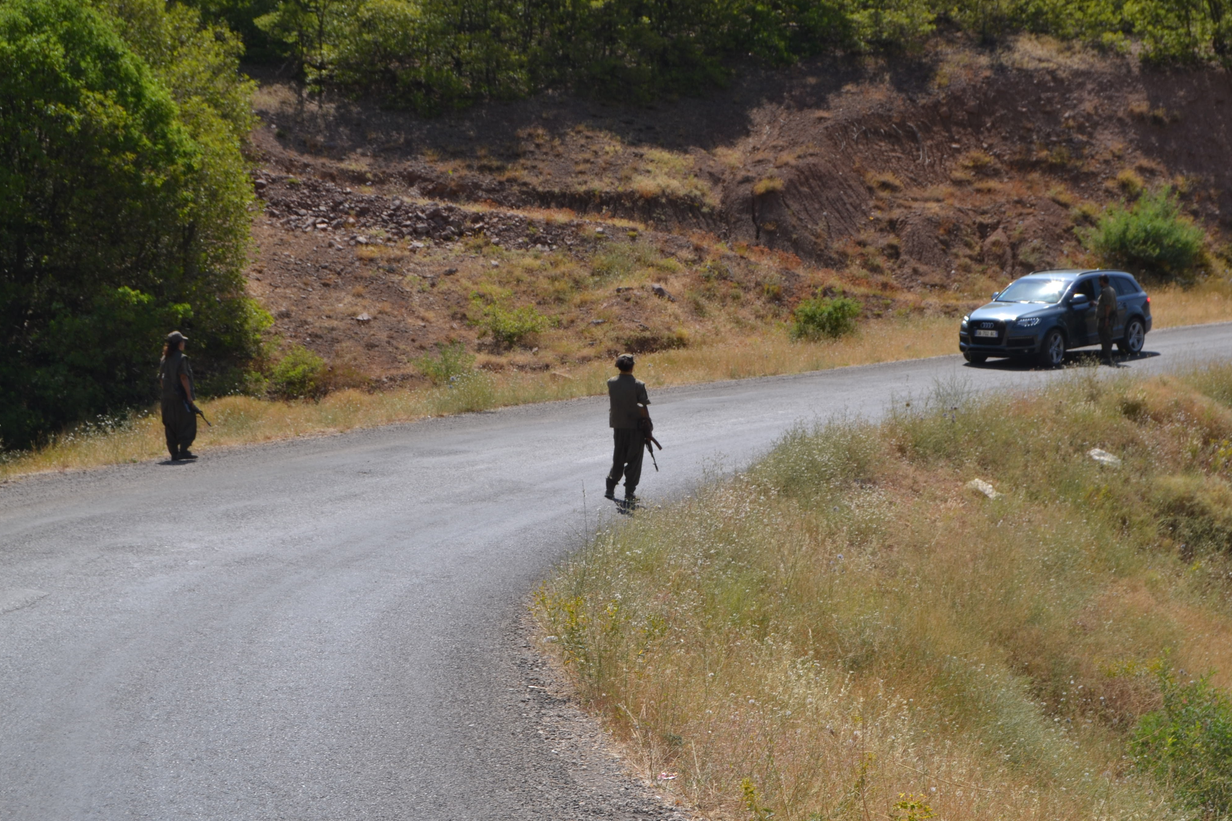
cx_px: 680
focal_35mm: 69
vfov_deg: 19.7
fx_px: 2361
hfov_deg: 29.2
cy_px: 365
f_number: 11
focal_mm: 40
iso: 100
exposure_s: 1/200
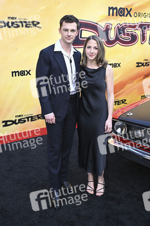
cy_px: 113
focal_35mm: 37
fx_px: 232
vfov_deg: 51.9
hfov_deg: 35.9
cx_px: 75
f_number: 5.6
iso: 1250
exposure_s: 1/200
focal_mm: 37
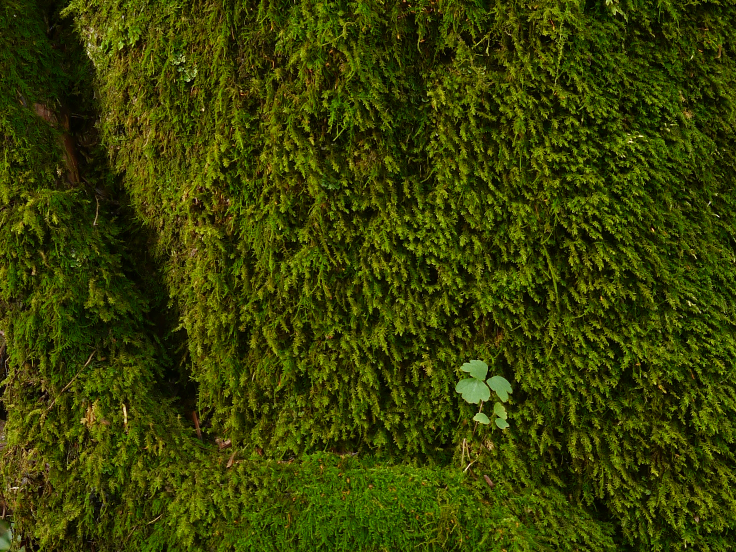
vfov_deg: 16.5
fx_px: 1892
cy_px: 383
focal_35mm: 89
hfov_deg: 22.0
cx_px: 414
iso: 160
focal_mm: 16
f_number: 5.6
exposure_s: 1/10
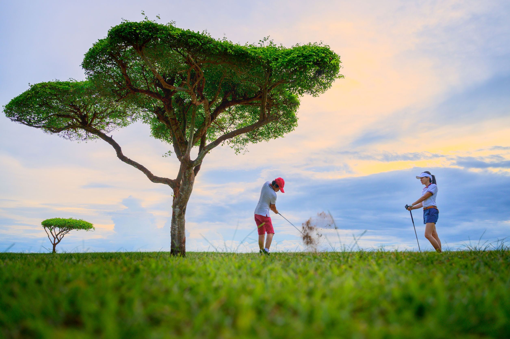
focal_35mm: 26
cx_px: 255
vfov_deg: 48.7
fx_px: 375
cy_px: 170
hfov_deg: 68.4
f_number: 3.5
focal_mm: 26.5
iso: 320
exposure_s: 1/250
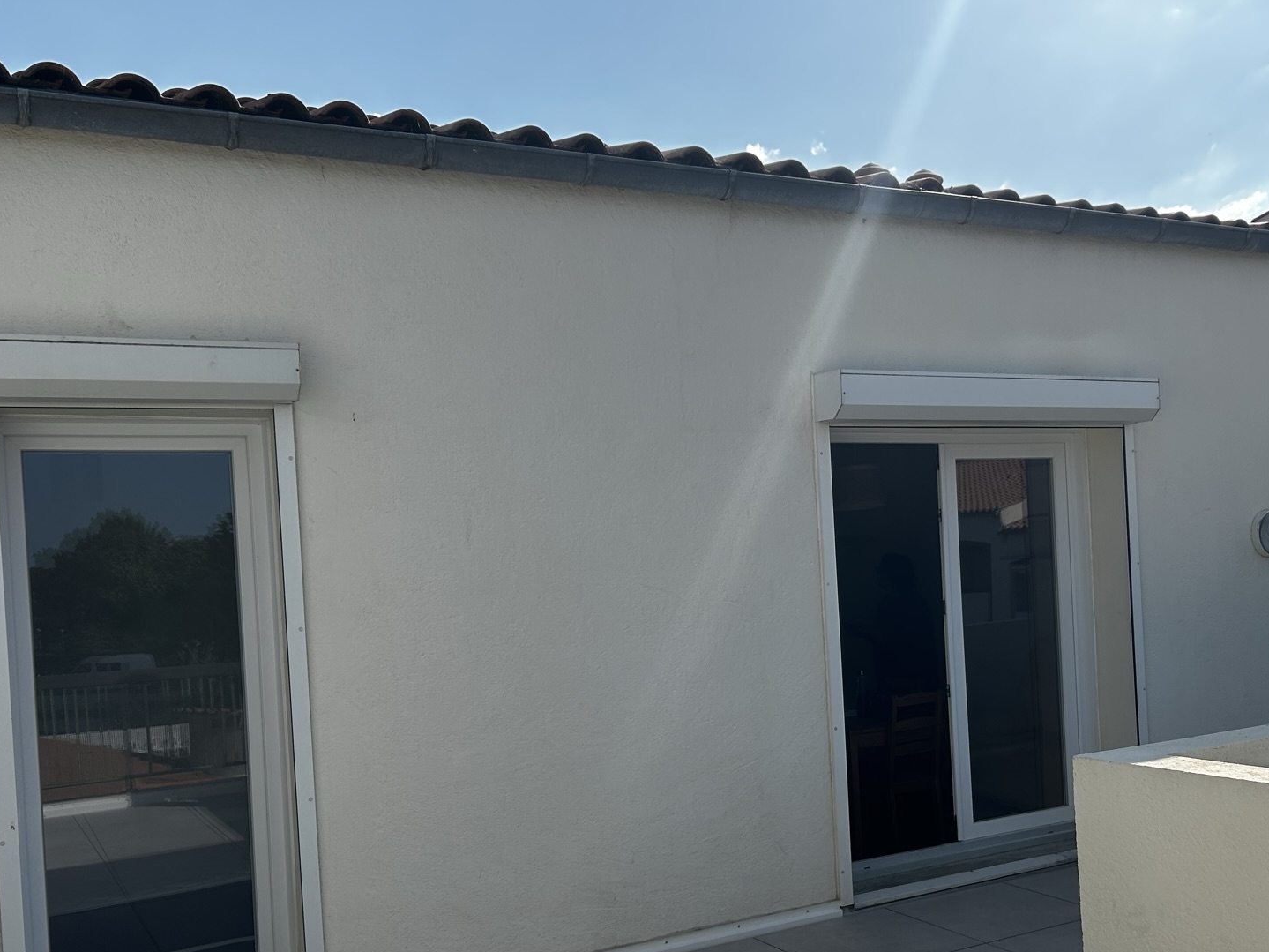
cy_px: 577
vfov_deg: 38.5
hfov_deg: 49.7
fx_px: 1356
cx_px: 781
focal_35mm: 37
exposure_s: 1/5319
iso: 50
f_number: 1.5
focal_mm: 5.7
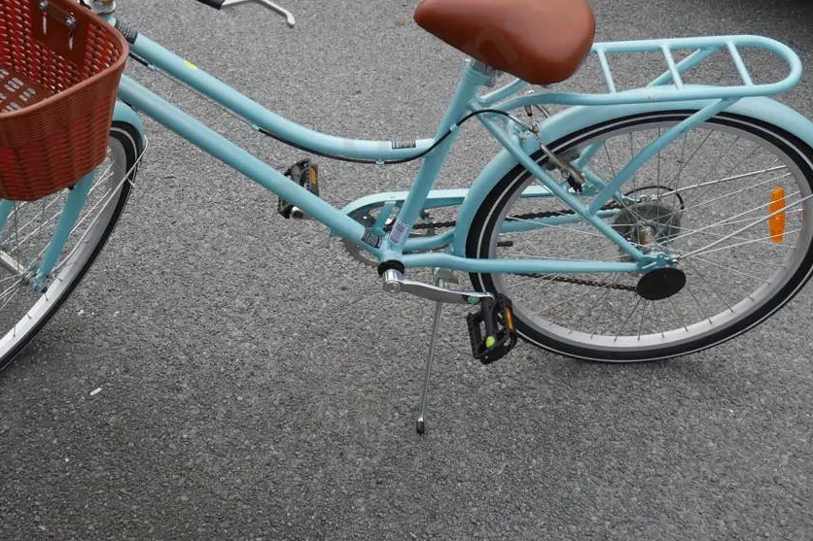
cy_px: 169
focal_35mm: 51
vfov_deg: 26.3
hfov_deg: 38.8
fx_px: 1151
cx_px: 333
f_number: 5
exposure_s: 1/160
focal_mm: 20
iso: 200
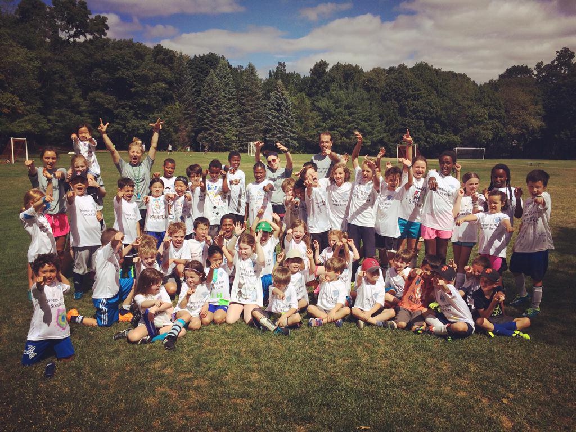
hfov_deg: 61.7
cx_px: 288
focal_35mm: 29
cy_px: 216
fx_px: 483
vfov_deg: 48.2
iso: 32
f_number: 2.2
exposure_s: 1/5128
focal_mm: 4.15
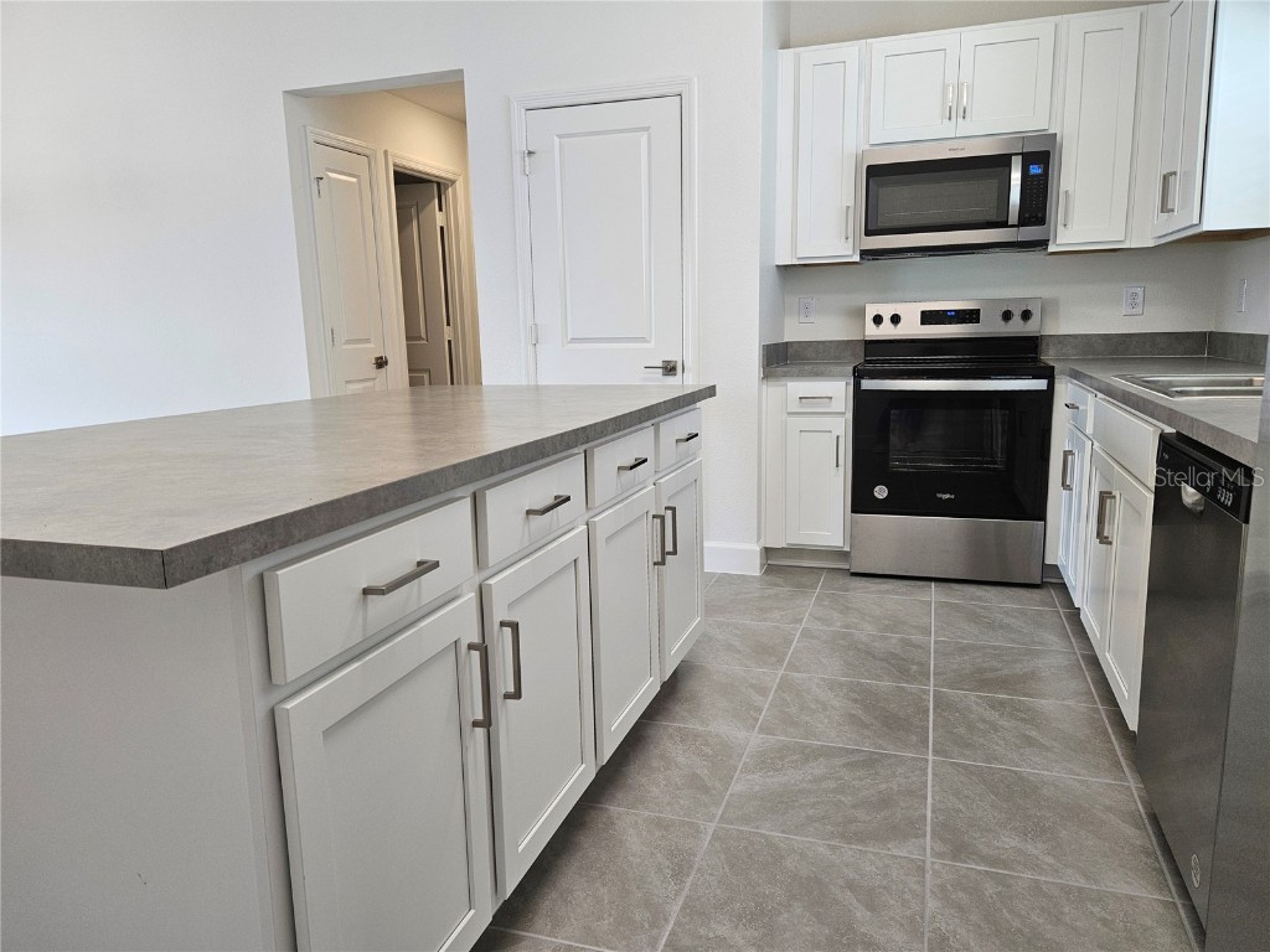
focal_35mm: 23
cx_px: 635
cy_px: 476
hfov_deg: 73.9
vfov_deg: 58.9
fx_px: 844
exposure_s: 1/120
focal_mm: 5.4
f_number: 1.8
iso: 100
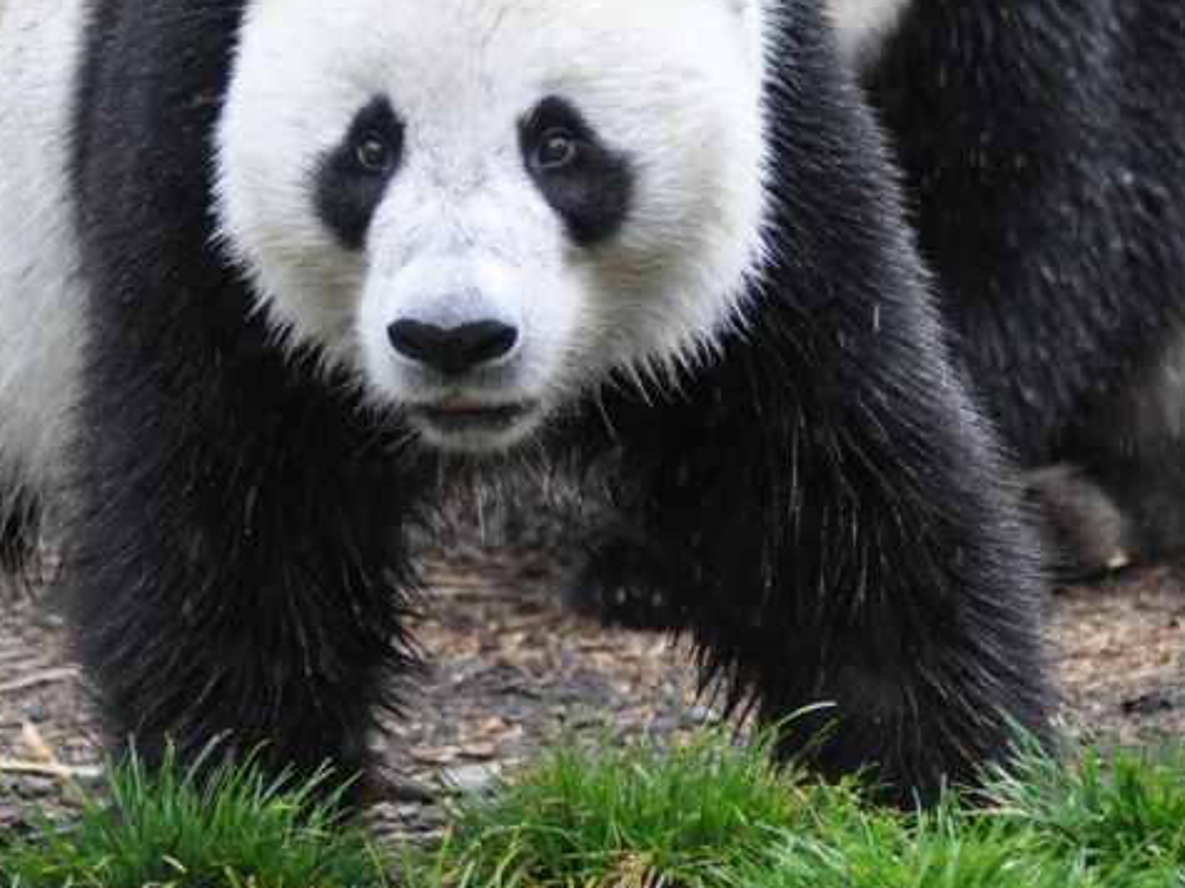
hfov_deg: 3.5
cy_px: 157
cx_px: 641
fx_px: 19131
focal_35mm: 559
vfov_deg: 2.7
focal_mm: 180
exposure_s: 1/500
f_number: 4.8
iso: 900
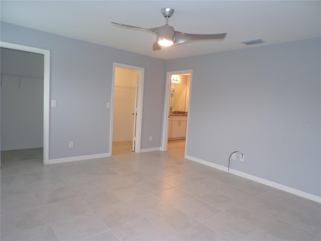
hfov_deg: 71.6
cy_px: 120
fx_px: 223
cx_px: 160
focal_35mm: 24
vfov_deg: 56.8
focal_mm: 4.3
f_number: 3
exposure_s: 1/34
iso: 200
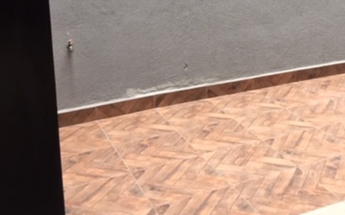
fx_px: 517
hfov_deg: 35.8
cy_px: 20
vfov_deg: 22.9
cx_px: 274
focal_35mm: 55
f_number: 2.2
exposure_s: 1/30
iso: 100
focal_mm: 4.15
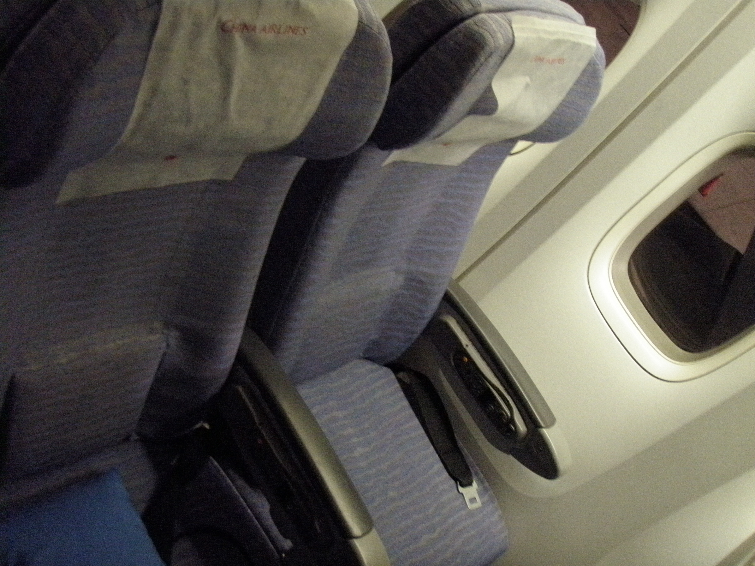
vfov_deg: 37.7
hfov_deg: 49.0
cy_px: 283
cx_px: 378
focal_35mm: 38
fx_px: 829
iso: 800
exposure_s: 1/20
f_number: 3.5
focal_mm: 6.7
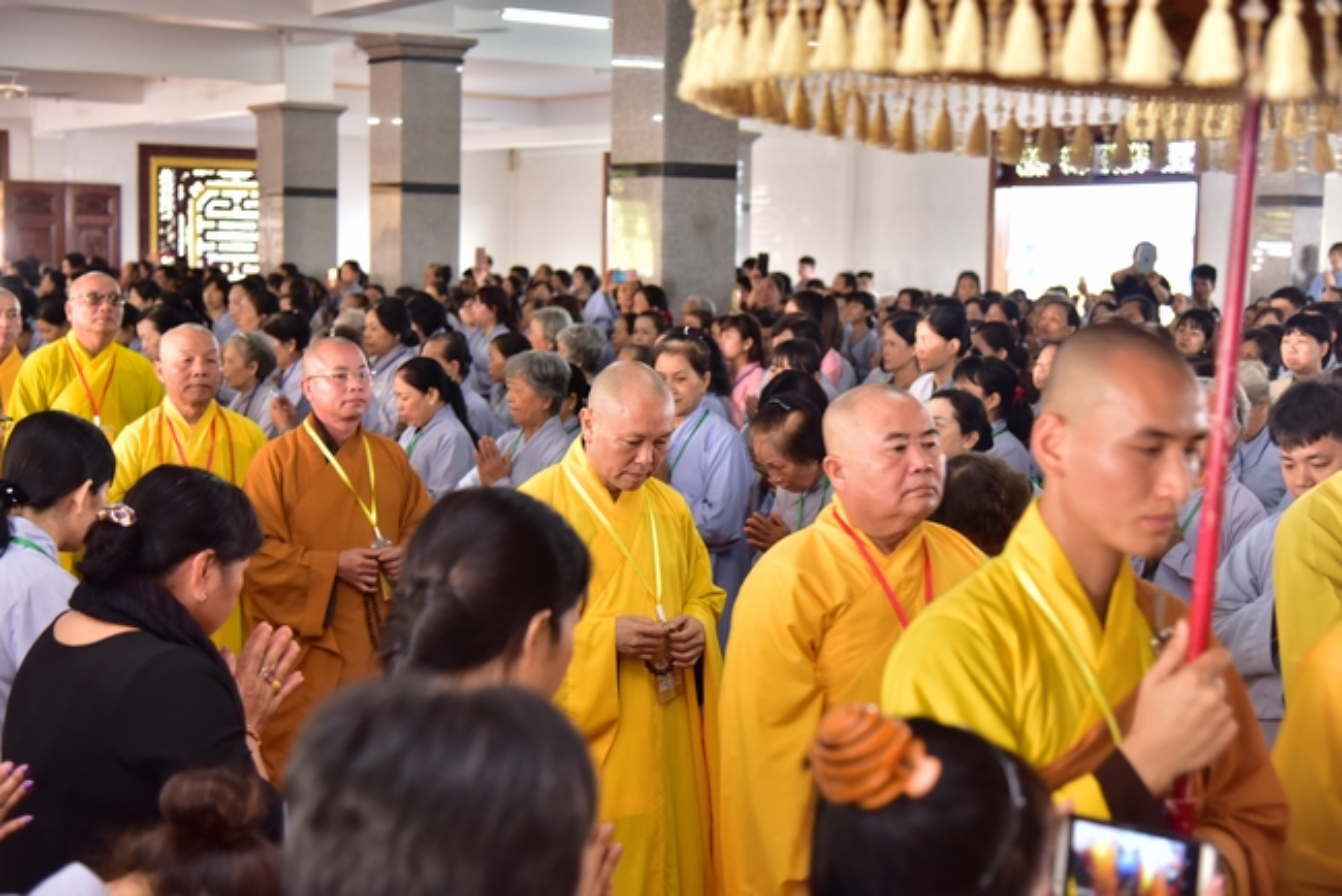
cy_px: 448
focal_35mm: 50
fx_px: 1865
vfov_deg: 27.0
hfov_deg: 39.6
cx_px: 671
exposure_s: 1/50
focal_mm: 50
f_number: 4
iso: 800
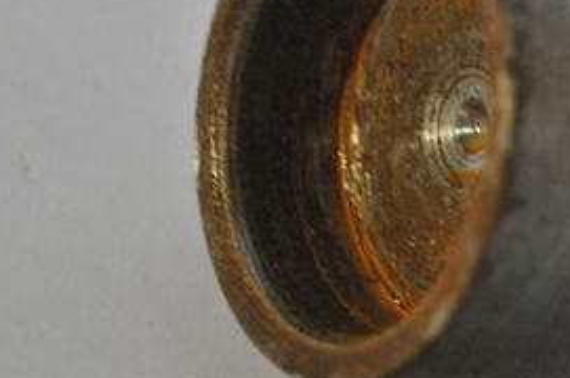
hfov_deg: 12.9
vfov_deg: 8.8
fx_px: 2459
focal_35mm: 155
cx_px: 684
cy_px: 145
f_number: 5
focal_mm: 35
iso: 800
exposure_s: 1/8
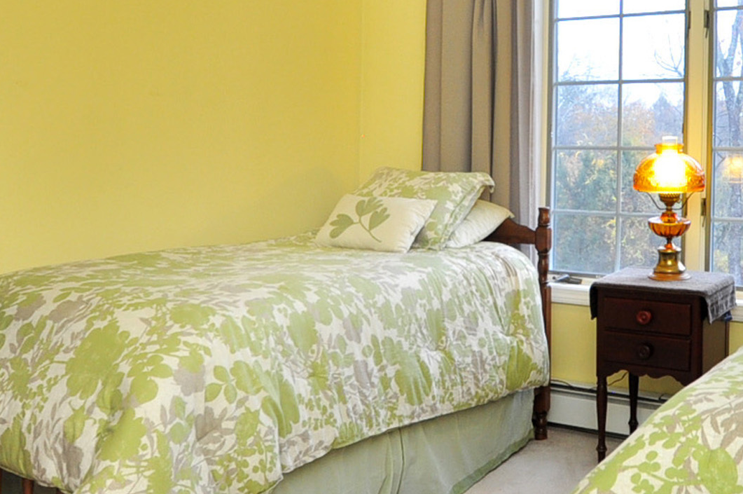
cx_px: 495
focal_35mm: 41
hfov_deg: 46.7
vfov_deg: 32.3
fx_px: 845
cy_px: 158
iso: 400
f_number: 4.5
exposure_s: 1/60
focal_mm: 10
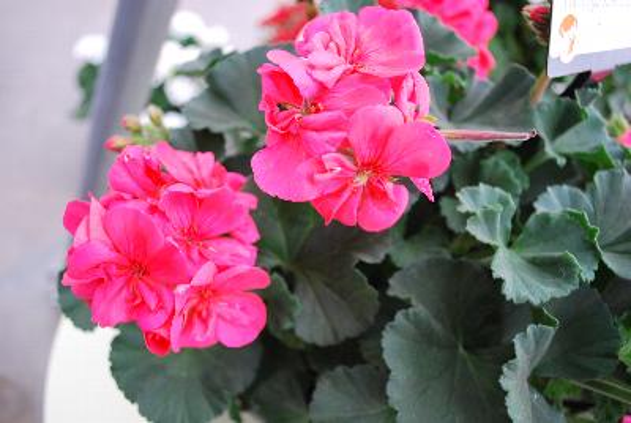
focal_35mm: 30
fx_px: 527
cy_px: 212
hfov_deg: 61.9
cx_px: 316
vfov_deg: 43.7
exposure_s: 1/60
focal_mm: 20
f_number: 3.8
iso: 250
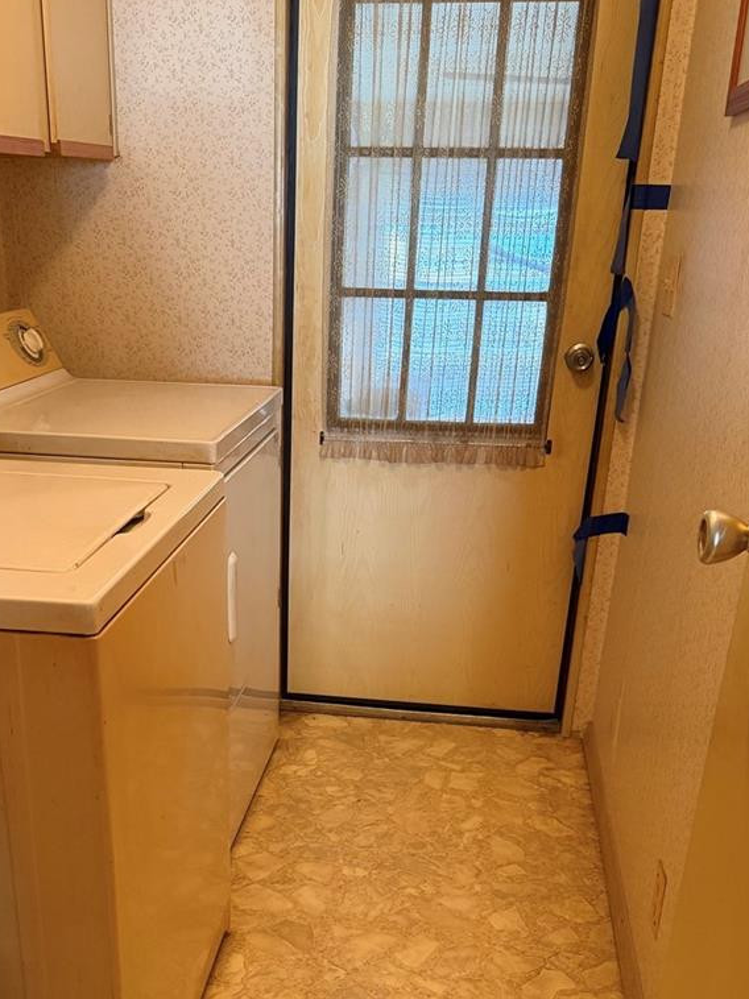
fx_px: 1097
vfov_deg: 47.4
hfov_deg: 37.5
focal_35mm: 38
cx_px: 286
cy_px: 737
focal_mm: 6.76
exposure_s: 1/60
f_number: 1.78
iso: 640
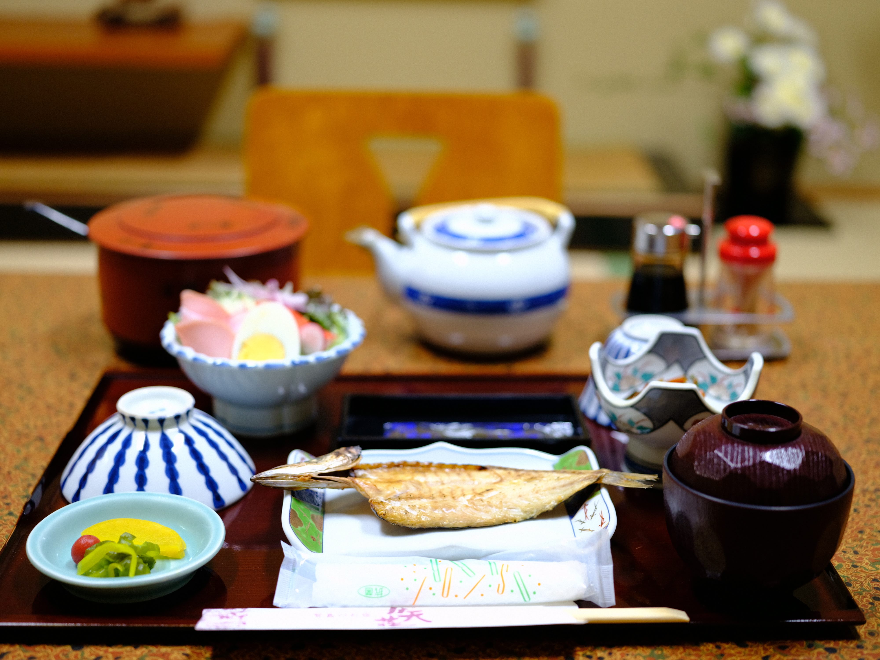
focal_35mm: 50
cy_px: 330
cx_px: 440
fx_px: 1271
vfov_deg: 29.1
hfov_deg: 38.2
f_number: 2.8
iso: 800
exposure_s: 1/45
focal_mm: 63
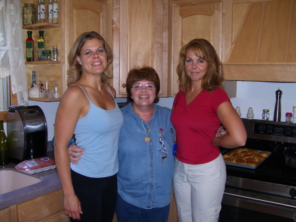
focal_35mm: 37
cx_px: 148
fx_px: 316
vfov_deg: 38.6
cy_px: 111
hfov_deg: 50.2
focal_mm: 6
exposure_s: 1/60
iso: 125
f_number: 2.7
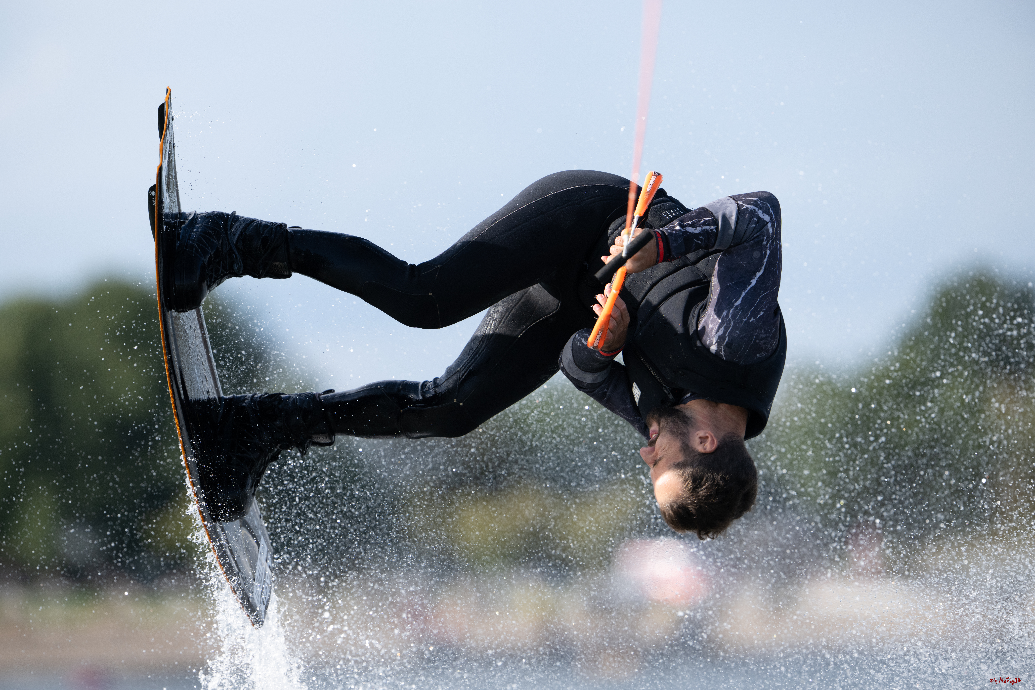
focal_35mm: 400
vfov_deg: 3.4
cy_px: 345
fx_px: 11499
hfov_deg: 5.2
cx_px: 518
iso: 400
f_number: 4.5
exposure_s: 1/2500
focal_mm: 400
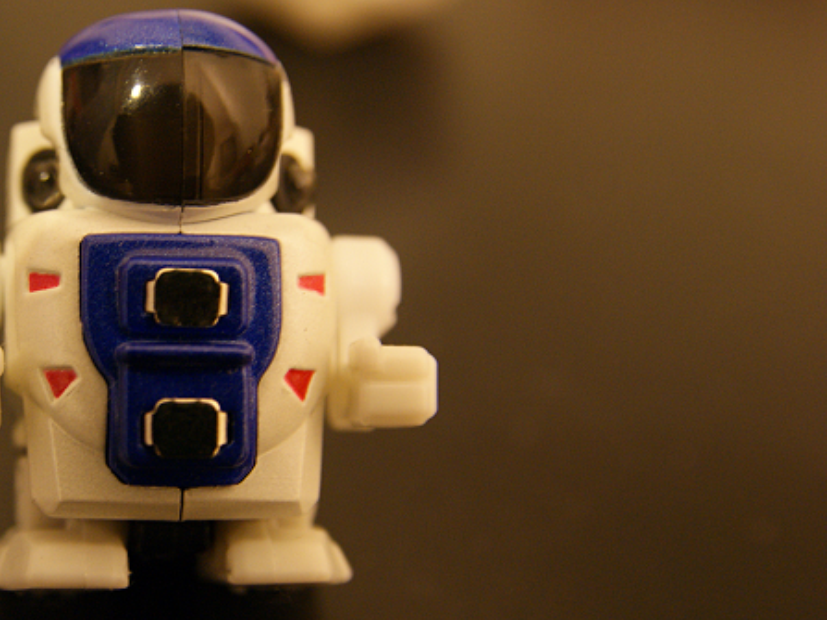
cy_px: 318
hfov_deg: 22.7
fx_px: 2026
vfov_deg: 17.4
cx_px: 143
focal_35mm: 85
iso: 400
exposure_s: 1/6
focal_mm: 35
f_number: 4.5
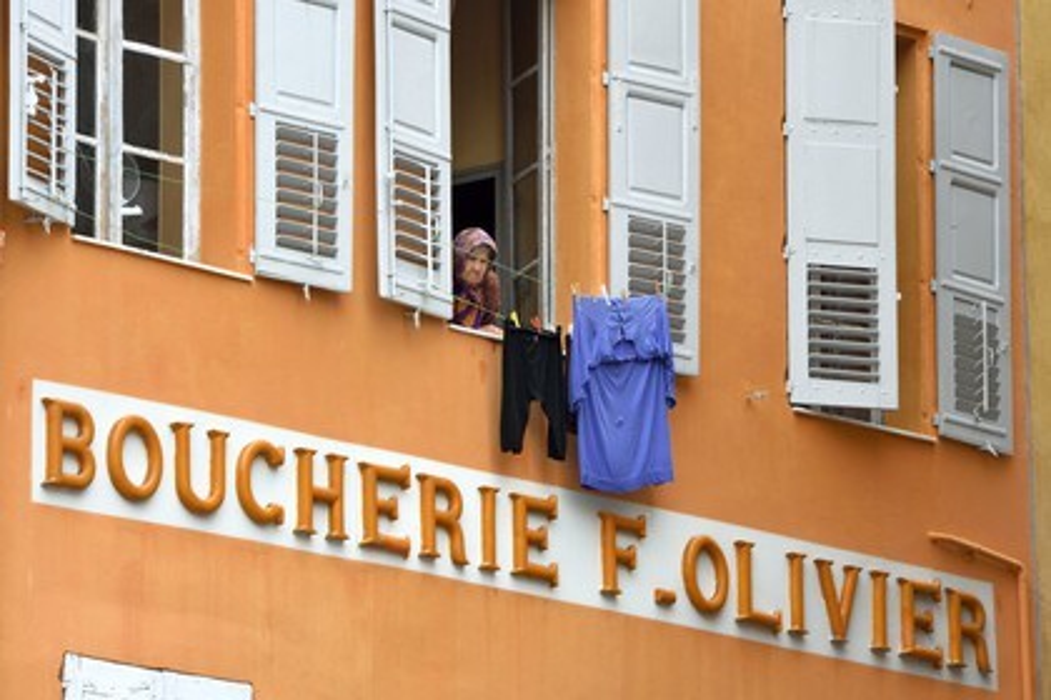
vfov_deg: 6.9
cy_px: 350
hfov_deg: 10.3
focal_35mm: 200
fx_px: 5838
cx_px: 526
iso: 800
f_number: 13
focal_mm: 200
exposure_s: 1/320
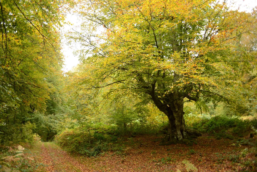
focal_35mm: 24
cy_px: 86
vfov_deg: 53.2
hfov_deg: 73.7
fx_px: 171
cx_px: 128
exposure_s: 1/25
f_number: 2.8
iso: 160
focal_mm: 24
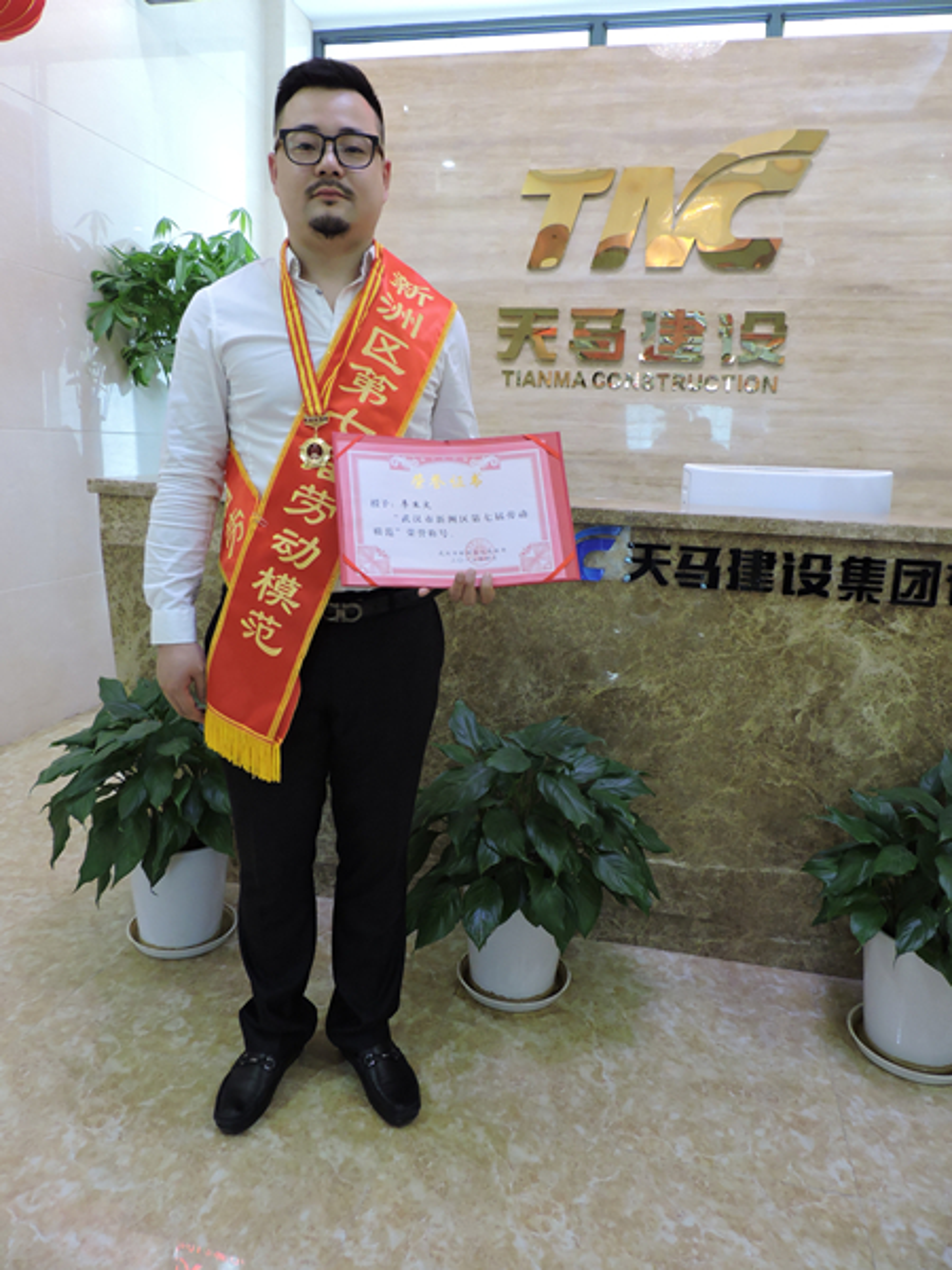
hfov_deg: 56.8
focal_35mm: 24
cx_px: 476
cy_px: 635
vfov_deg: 71.6
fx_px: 880
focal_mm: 4.3
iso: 400
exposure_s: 1/15
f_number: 3
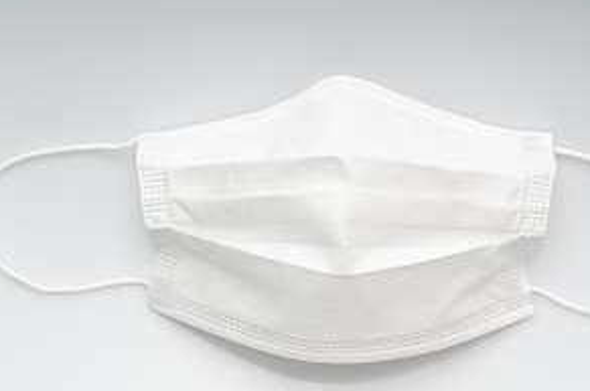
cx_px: 339
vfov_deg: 14.3
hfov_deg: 21.5
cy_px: 213
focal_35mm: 95
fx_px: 1554
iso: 100
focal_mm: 69
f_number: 8
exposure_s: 1/200
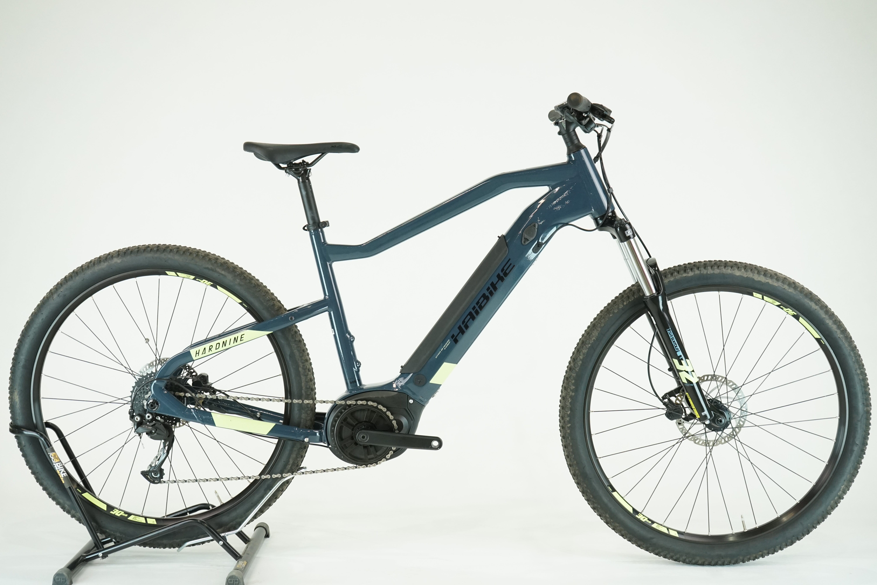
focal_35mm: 48
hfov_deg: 41.1
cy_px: 292
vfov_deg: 28.1
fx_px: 1169
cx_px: 438
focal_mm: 48
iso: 1600
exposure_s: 1/200
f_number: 5.6
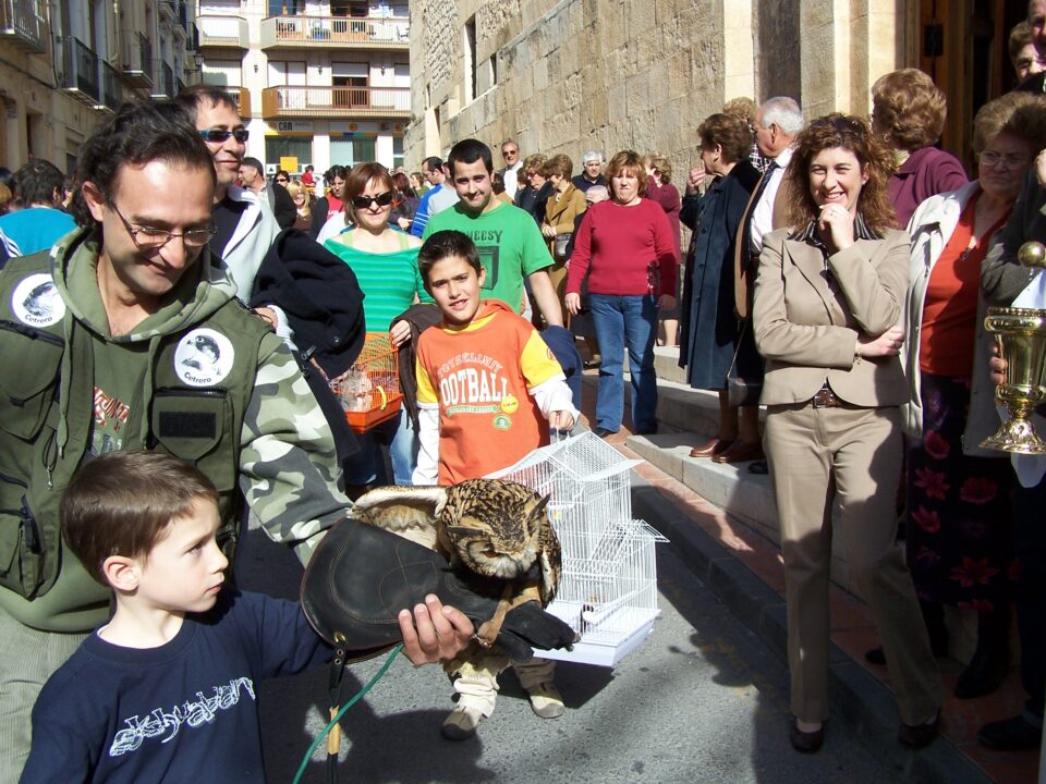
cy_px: 392
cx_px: 523
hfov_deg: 49.0
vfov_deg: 37.7
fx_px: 1148
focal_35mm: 38
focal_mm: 6.3
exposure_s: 1/500
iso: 80
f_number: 4
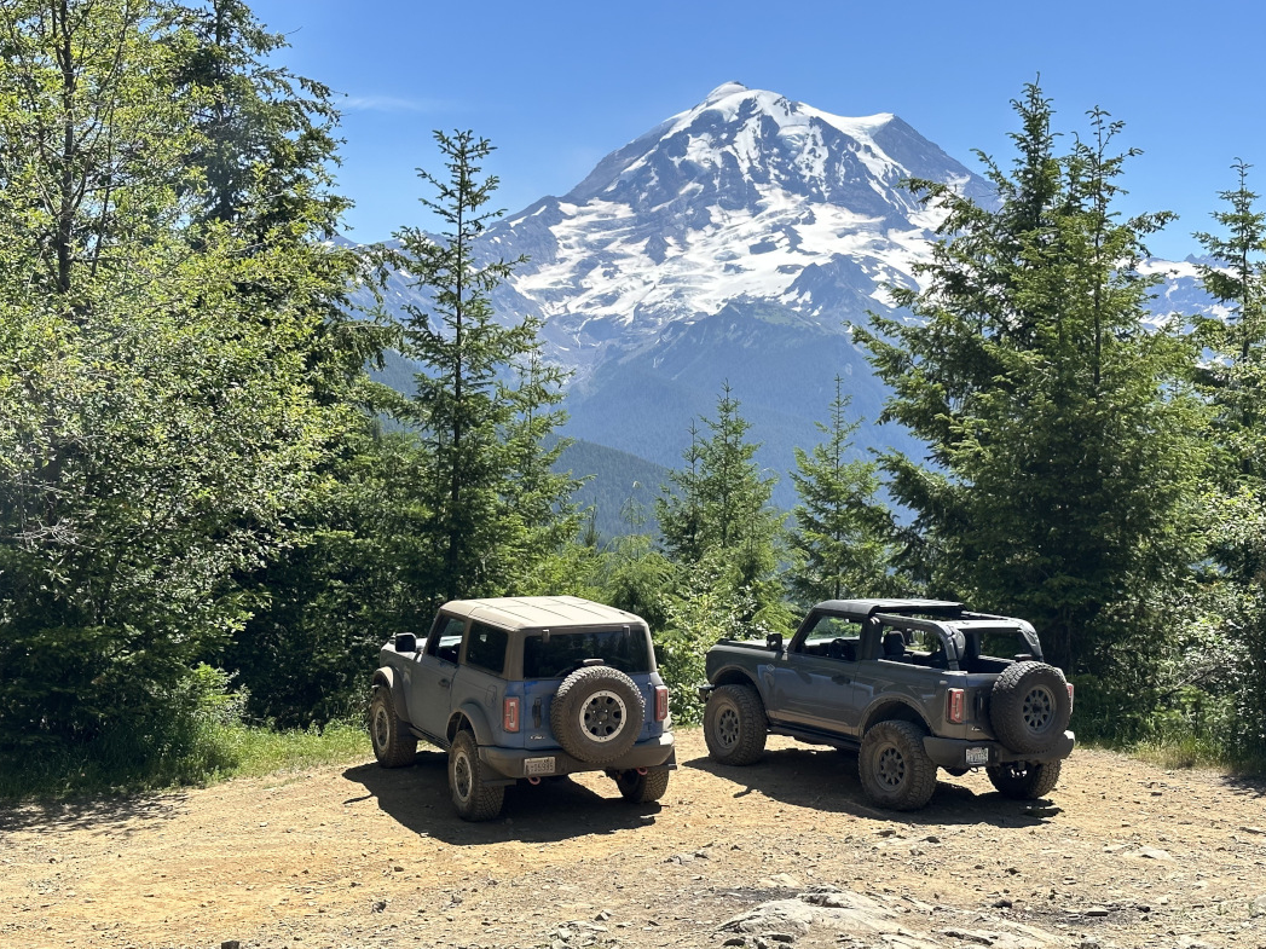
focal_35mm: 55
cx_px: 678
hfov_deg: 34.9
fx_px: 2011
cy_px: 418
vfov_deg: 26.5
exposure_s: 1/1783
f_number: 1.78
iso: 64
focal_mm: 6.86
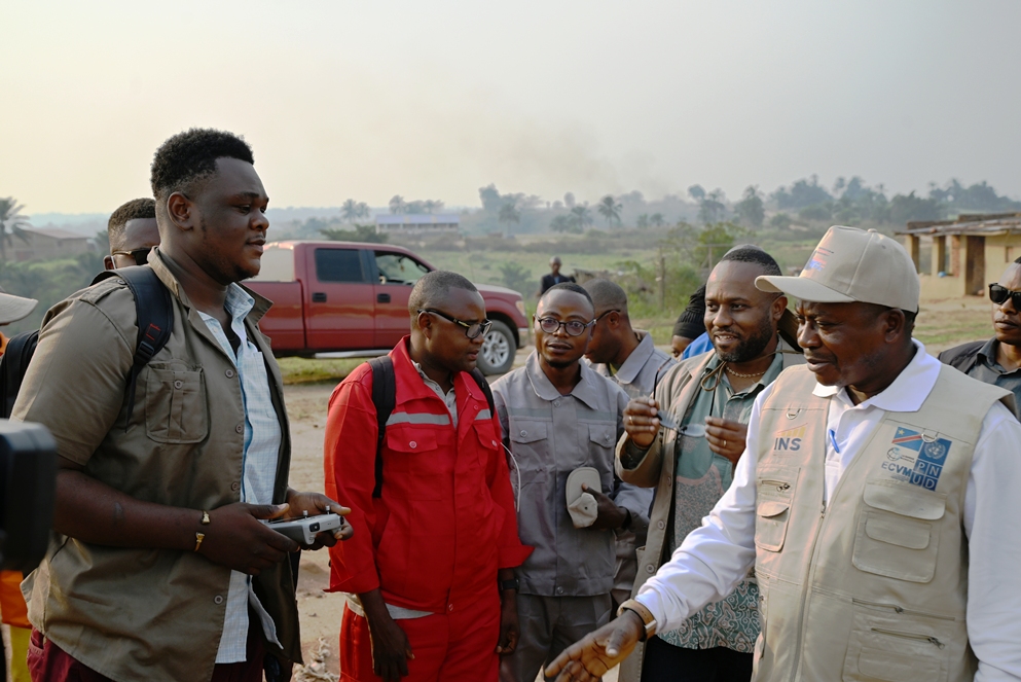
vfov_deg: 30.5
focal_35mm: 44
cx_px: 510
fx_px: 1248
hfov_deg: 44.5
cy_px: 341
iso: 125
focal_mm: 44
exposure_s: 1/250
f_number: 5.6
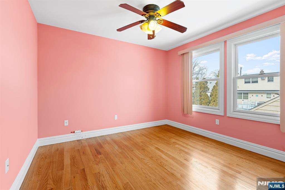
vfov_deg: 73.7
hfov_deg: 96.8
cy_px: 95
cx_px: 142
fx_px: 127
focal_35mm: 16
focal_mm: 16
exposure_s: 1/4
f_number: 8
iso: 100
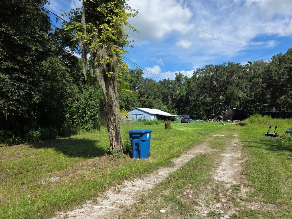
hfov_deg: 73.9
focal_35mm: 23
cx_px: 146
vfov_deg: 58.9
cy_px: 110
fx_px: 194
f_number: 1.7
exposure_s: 1/6355
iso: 80
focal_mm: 6.3
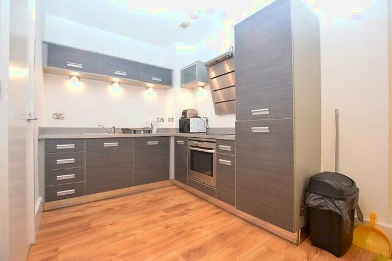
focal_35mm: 15
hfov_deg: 100.4
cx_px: 196
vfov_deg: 77.3
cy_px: 130
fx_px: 163
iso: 1000
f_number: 3.5
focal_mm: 10
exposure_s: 1/60
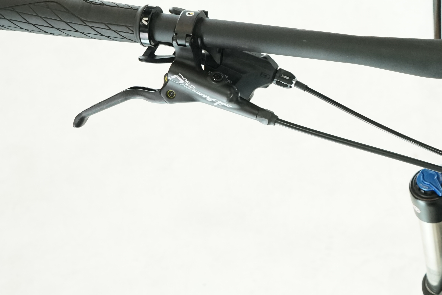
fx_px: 884
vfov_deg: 18.9
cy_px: 89
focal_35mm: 72
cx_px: 497
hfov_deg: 25.8
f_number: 5.6
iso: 2500
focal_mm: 28
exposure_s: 1/200
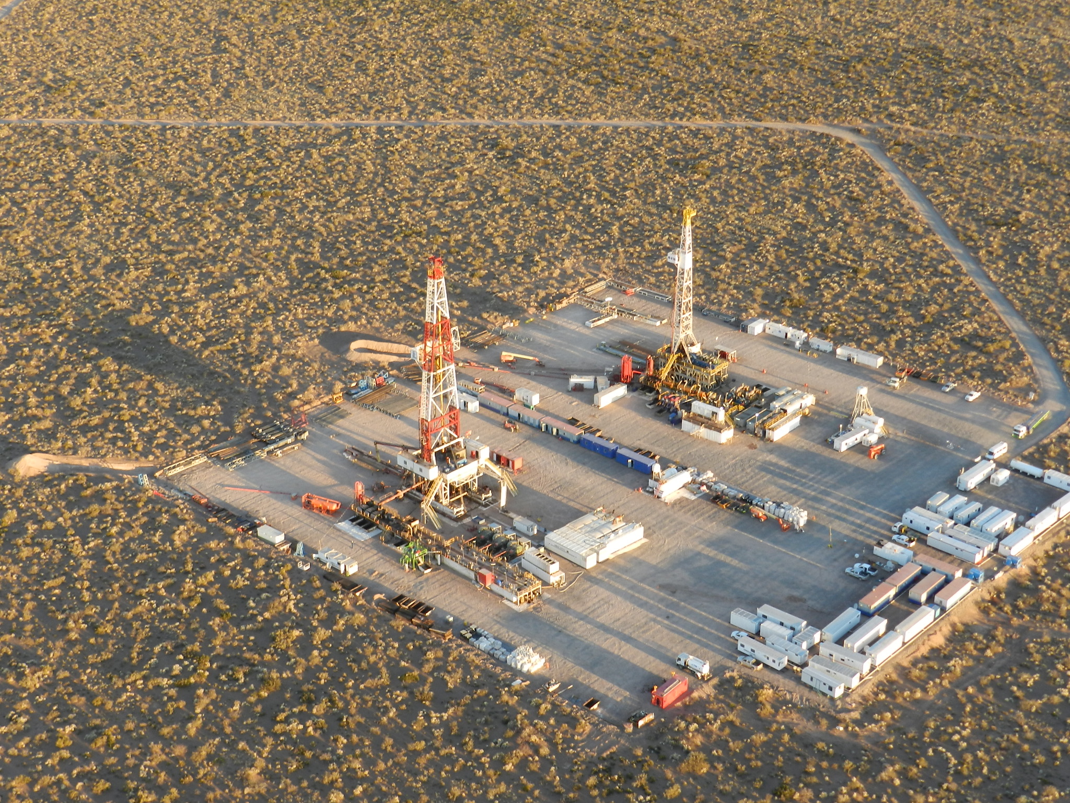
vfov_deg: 27.5
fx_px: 1638
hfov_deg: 36.2
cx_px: 535
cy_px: 402
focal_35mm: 53
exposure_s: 1/100
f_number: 4.4
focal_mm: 9.4
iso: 160
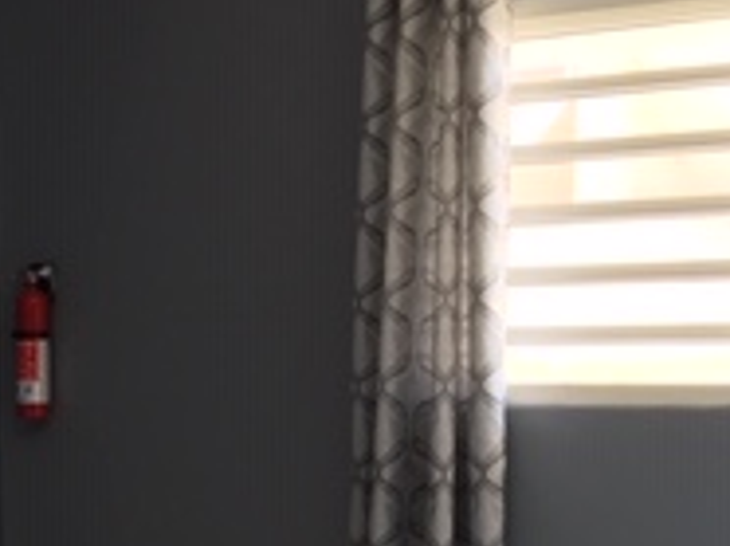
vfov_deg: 14.0
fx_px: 2106
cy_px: 778
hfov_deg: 19.2
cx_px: 47
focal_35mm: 100
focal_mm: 4.15
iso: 25
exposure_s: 1/50
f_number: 2.2
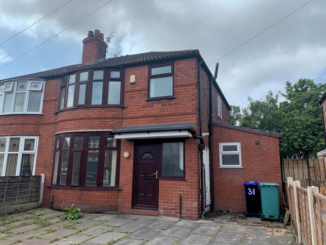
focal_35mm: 26
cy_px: 122
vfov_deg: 53.1
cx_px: 163
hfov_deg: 67.3
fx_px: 245
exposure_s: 1/2421
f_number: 1.8
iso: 25
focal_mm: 4.25
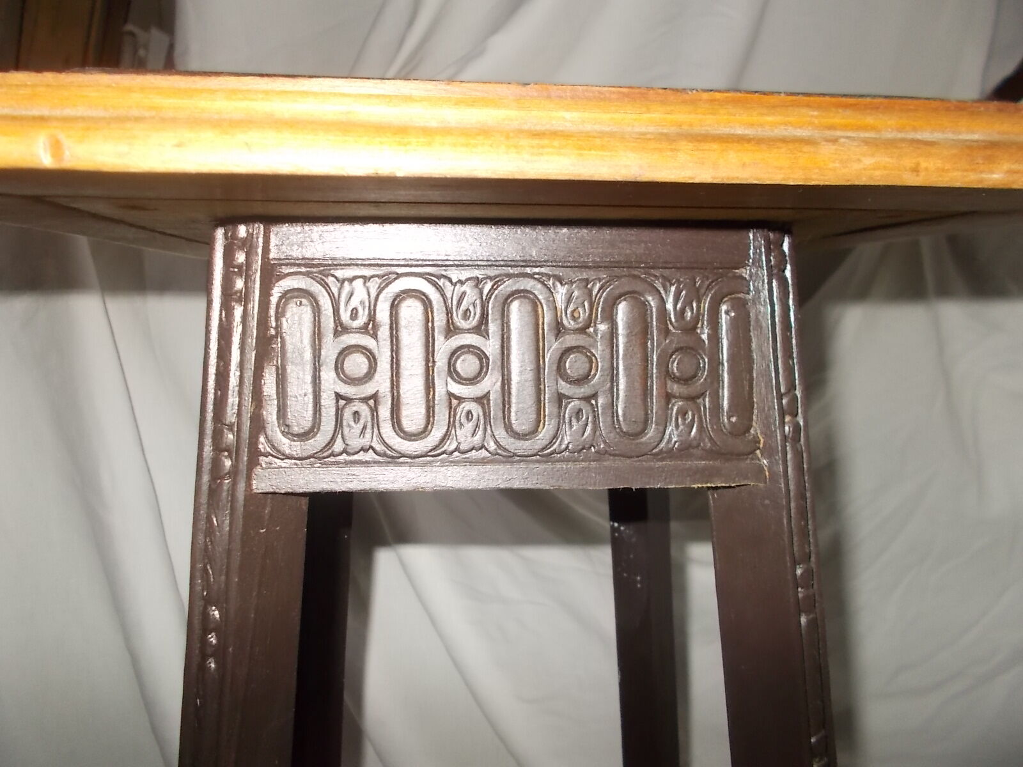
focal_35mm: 26
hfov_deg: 67.3
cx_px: 512
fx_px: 768
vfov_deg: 53.1
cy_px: 384
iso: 200
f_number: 3.2
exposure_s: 1/25
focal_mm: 4.6
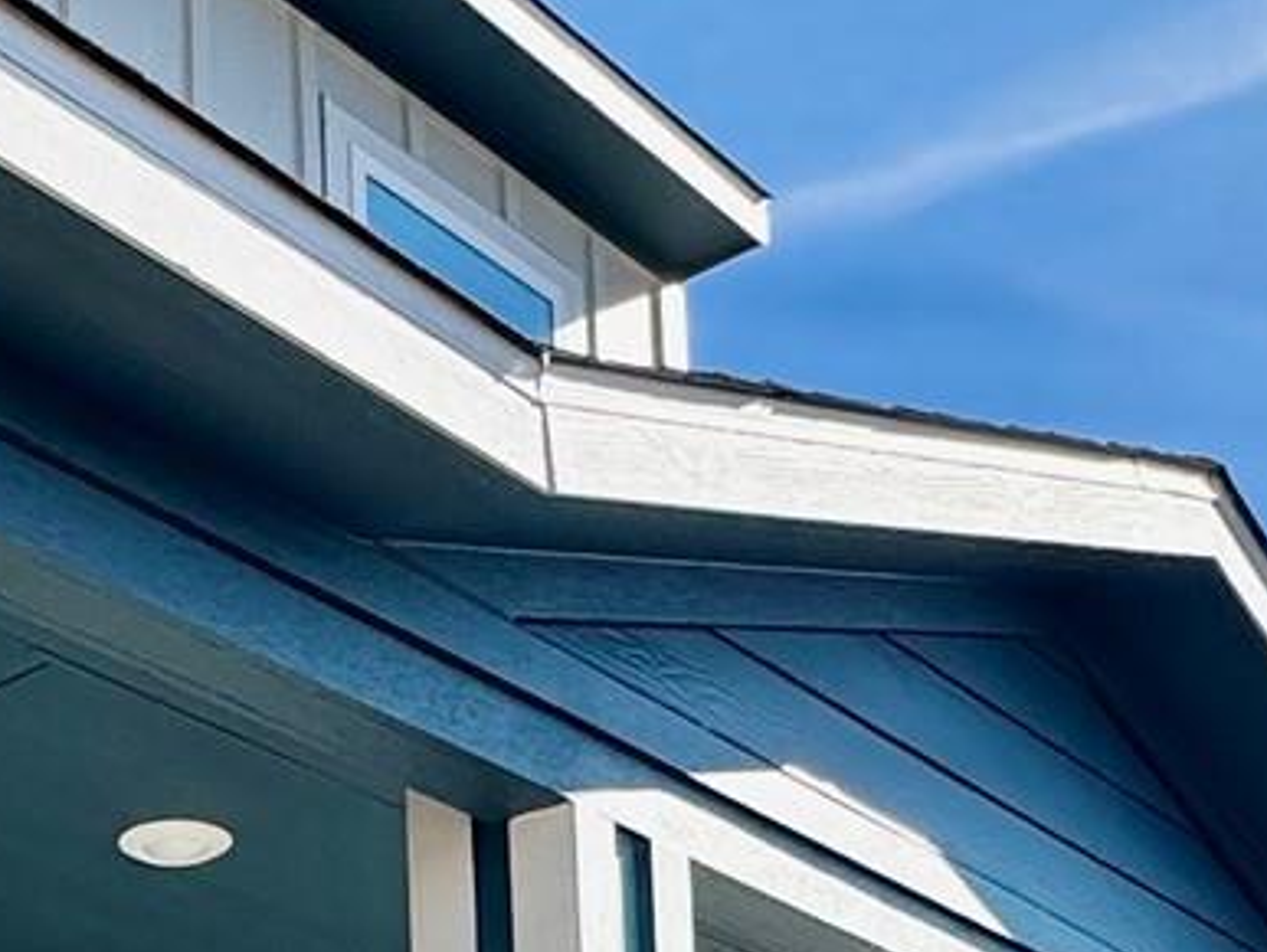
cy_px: 1331
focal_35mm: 74
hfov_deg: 26.0
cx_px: 321
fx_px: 2711
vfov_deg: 18.2
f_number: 2.2
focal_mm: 2.22
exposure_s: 1/1880
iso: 50
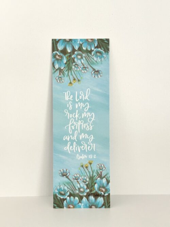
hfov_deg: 30.3
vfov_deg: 39.7
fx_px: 314
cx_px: 85
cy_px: 114
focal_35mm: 48
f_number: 1.78
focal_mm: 6.86
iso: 400
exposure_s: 1/40
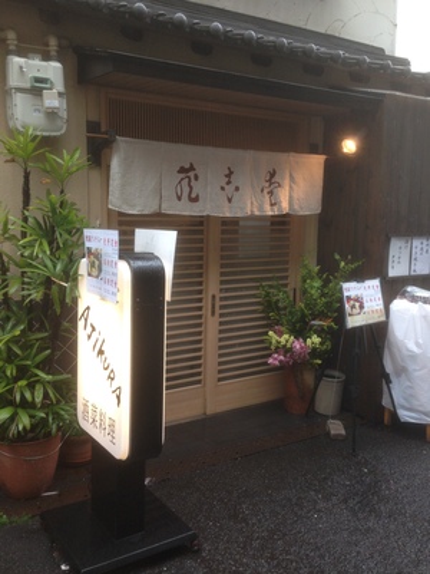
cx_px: 215
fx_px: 547
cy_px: 287
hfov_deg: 42.9
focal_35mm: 33
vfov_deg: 55.4
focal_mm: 4.12
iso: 50
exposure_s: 1/60
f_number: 2.4
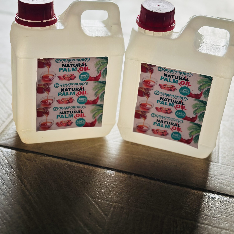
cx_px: 117
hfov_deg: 30.0
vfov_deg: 30.0
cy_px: 95
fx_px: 436
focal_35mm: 57
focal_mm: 6.86
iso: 80
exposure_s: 1/341
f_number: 1.78
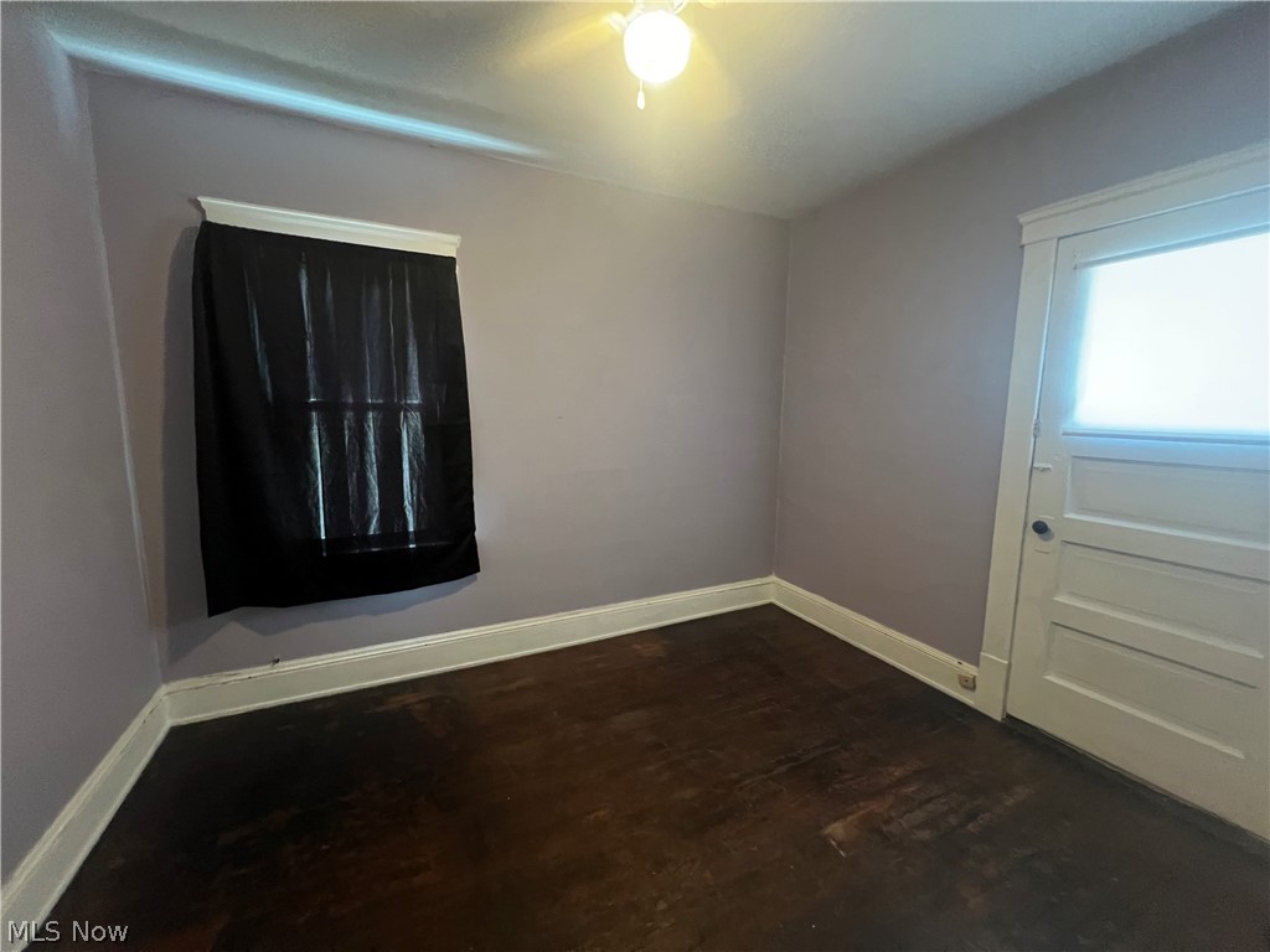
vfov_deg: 89.9
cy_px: 476
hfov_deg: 106.2
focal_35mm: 13
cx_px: 635
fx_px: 477
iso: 500
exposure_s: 1/60
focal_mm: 1.57
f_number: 1.8
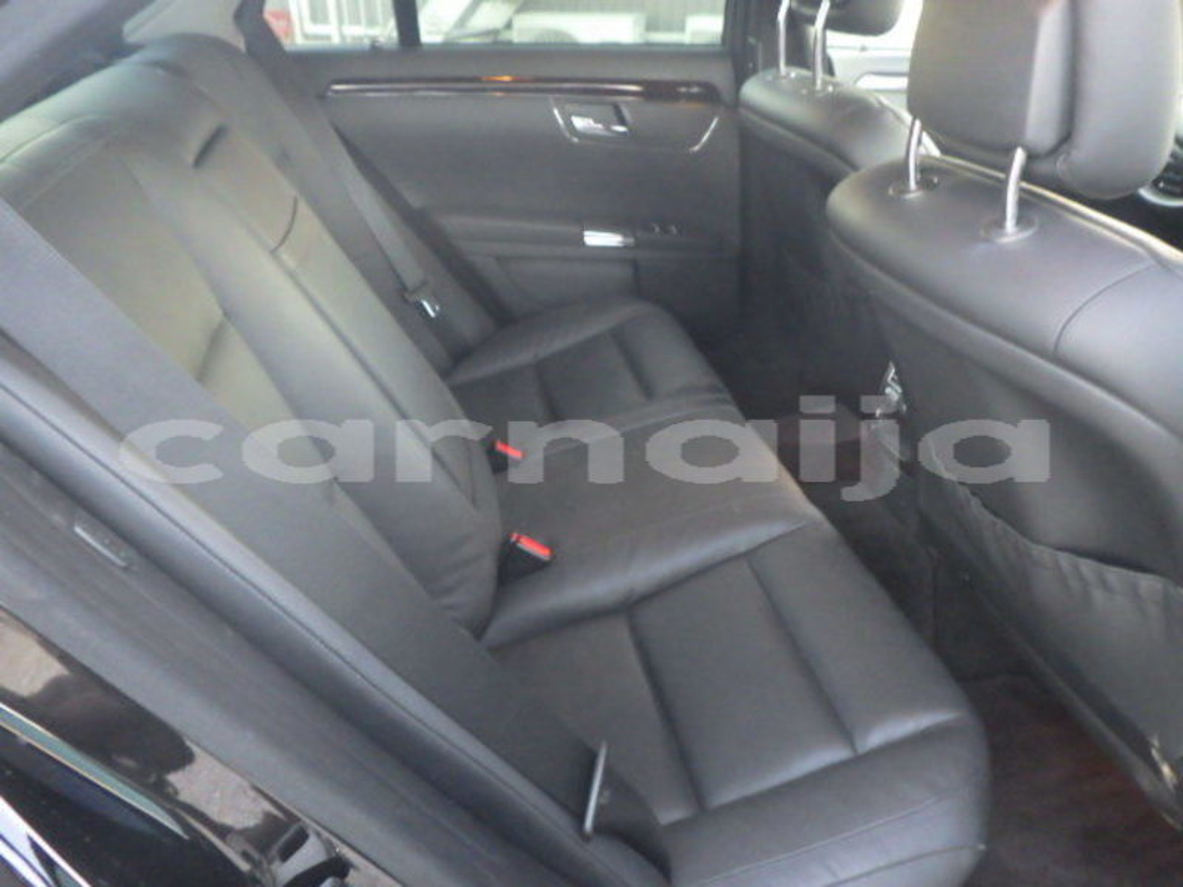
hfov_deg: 63.4
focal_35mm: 28
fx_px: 957
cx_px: 592
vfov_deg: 49.7
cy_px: 444
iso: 1600
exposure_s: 1/25
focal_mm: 5
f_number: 3.5
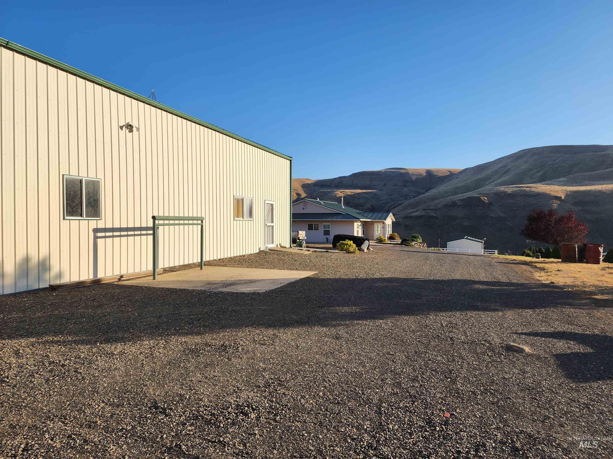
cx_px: 306
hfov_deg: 73.9
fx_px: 407
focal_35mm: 23
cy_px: 230
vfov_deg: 58.9
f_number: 1.8
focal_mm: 6.4
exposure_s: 1/939
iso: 12
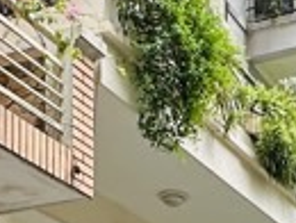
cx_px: 282
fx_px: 942
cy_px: 487
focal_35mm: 110
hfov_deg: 17.5
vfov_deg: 11.7
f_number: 2.2
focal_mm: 2.22
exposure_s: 1/99
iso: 40
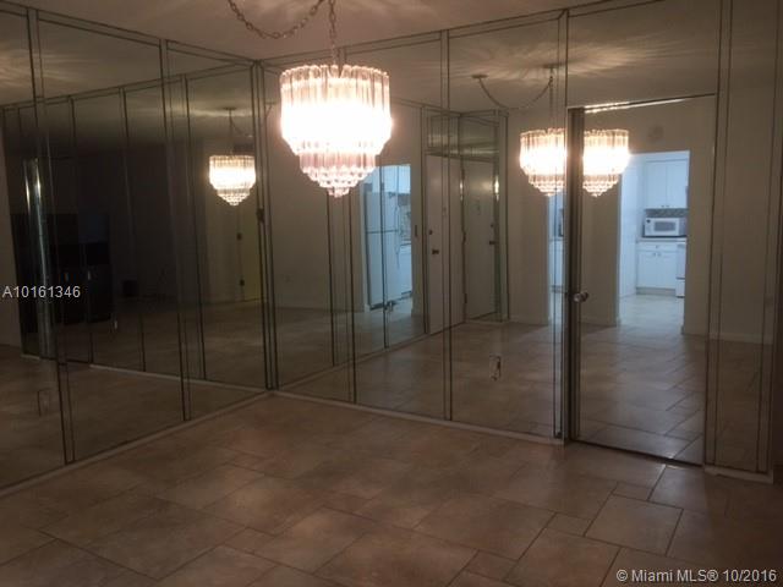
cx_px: 392
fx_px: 656
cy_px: 294
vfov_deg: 48.2
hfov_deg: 61.7
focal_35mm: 29
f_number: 2.2
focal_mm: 4.15
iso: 80
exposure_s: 1/15
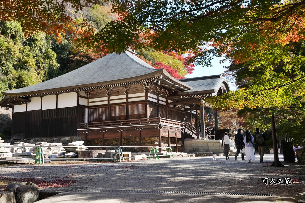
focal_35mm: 39
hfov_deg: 49.1
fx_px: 334
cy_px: 102
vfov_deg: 33.9
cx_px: 152
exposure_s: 1/640
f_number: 8
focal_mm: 39.4
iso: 1000
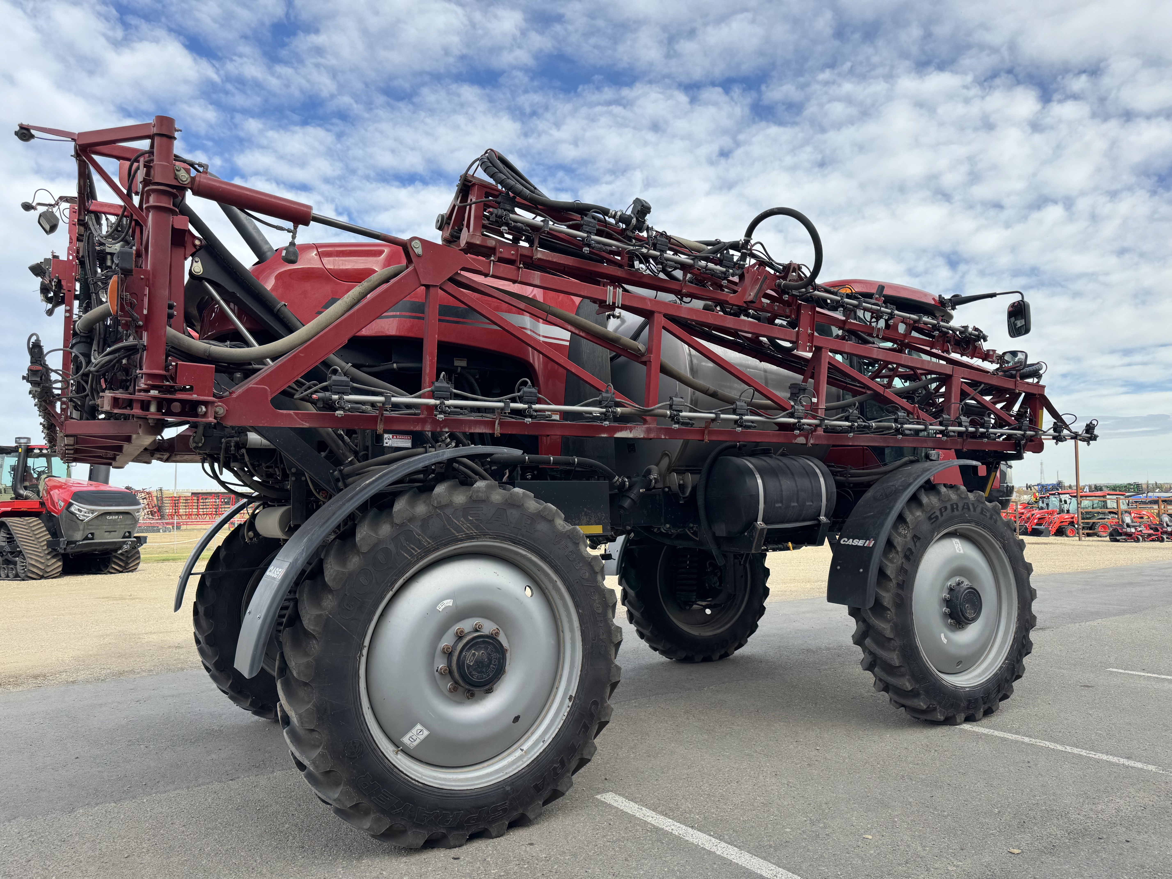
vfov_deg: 56.8
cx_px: 586
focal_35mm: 24
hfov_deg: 71.6
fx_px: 813
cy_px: 440
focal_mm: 6.76
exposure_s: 1/1869
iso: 80
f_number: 1.78
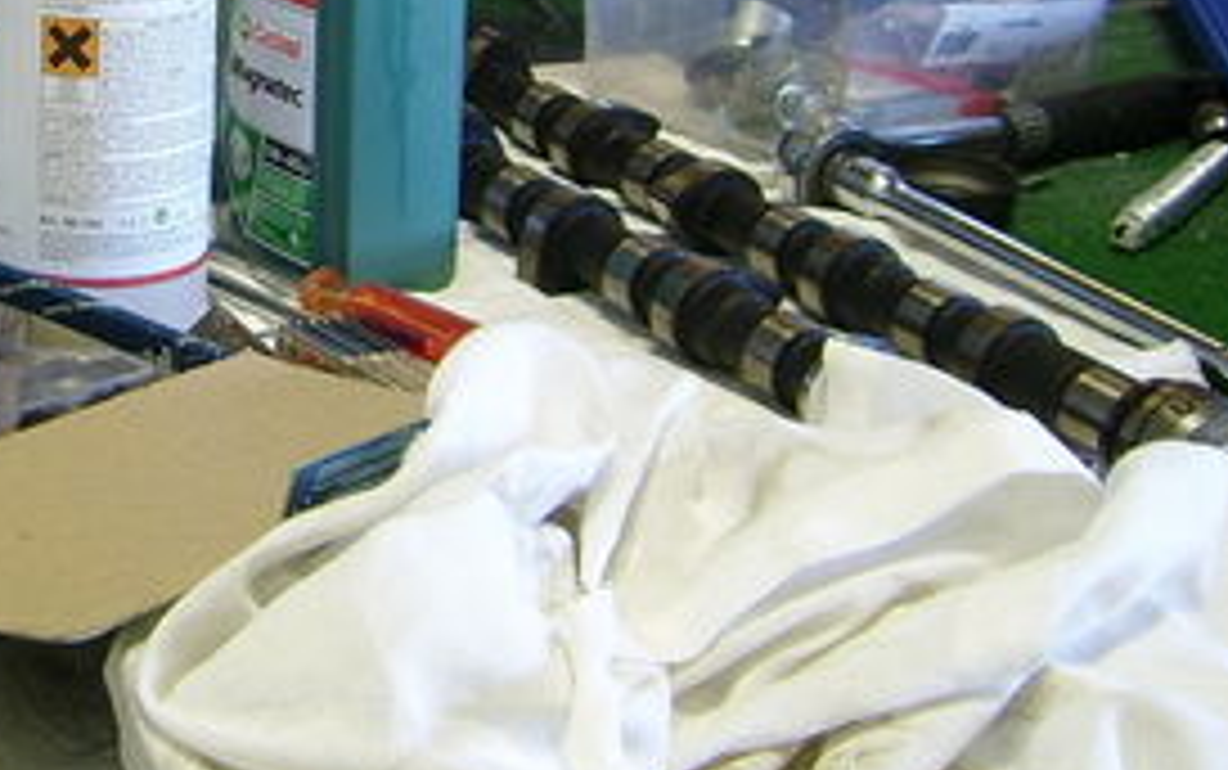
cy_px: 72
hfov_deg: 22.9
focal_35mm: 87
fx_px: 2913
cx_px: 0
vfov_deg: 14.9
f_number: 2.8
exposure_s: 1/7
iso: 100
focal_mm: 5.95
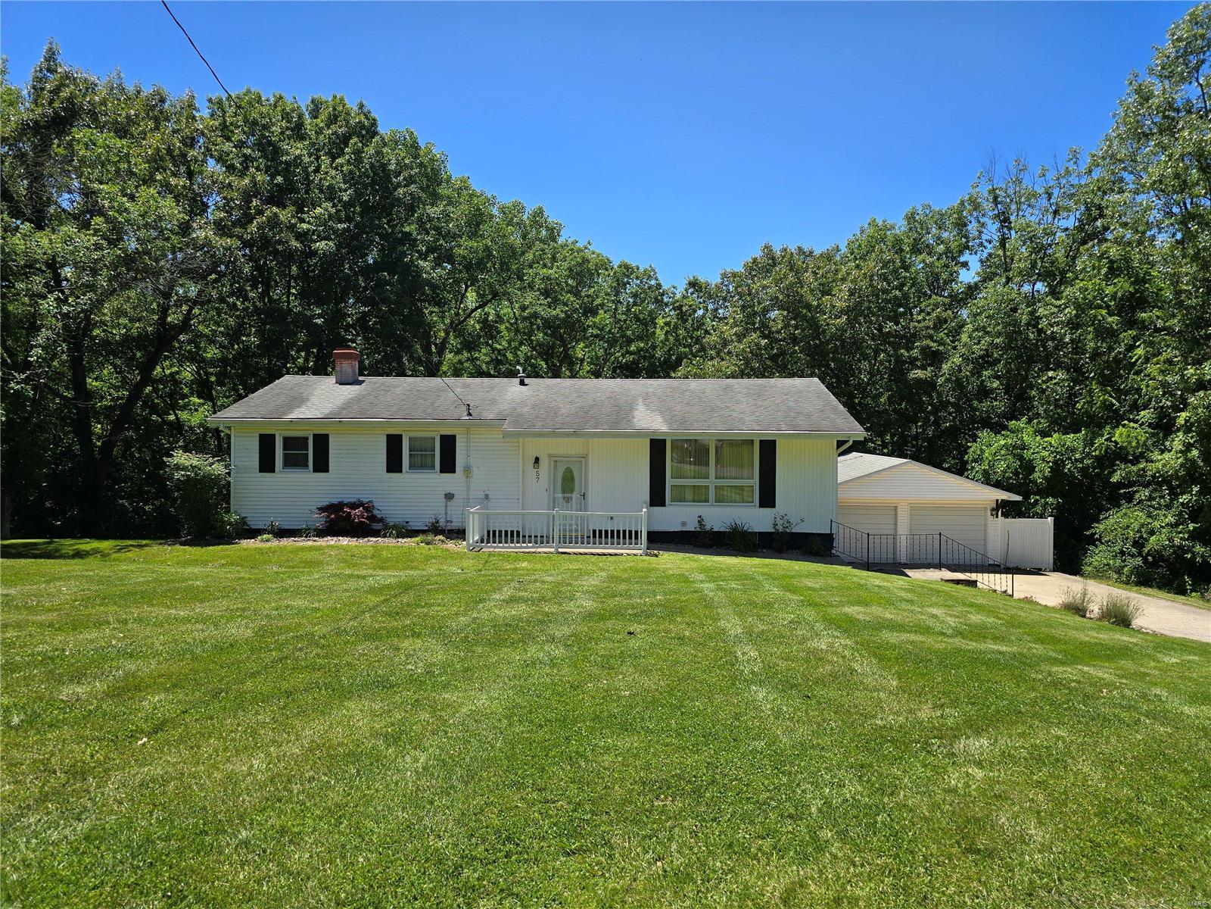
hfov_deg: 73.9
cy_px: 454
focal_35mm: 23
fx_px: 805
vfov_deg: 58.9
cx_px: 606
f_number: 1.7
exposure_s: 1/650
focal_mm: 6.3
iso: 12
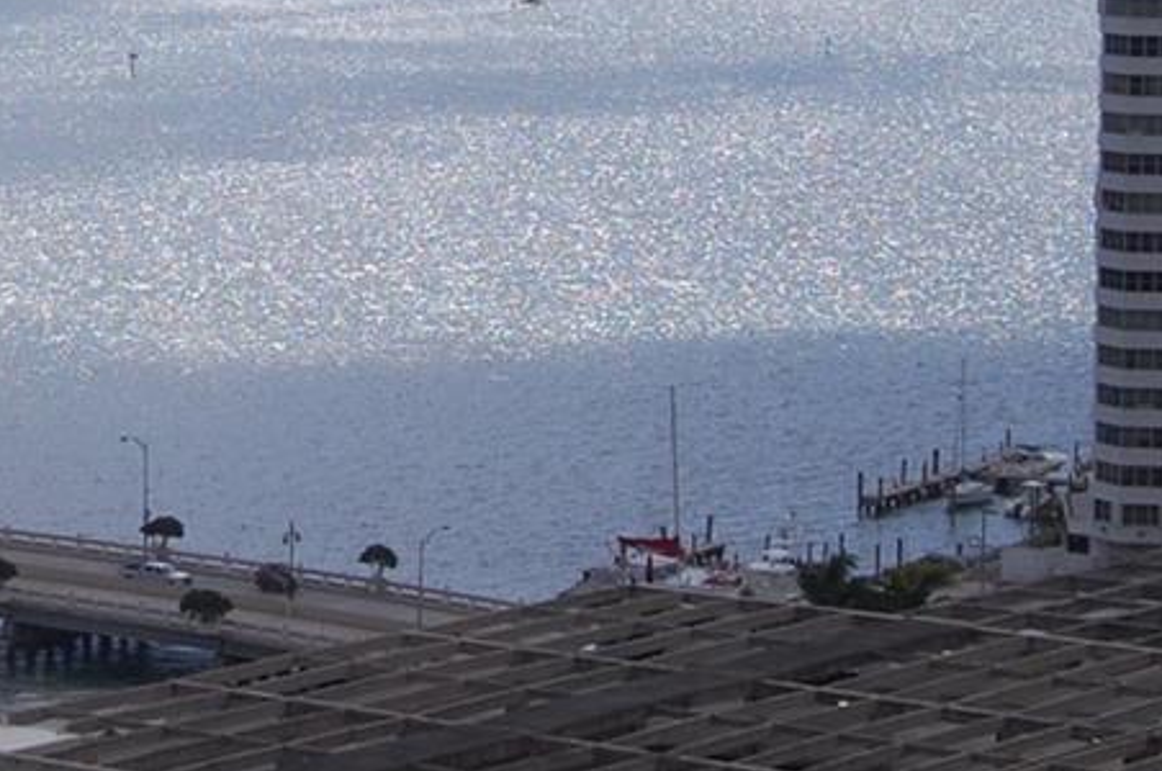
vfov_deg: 8.3
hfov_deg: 12.3
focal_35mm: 165
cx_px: -108
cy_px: -19
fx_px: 5311
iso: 200
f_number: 11
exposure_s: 1/500
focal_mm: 31
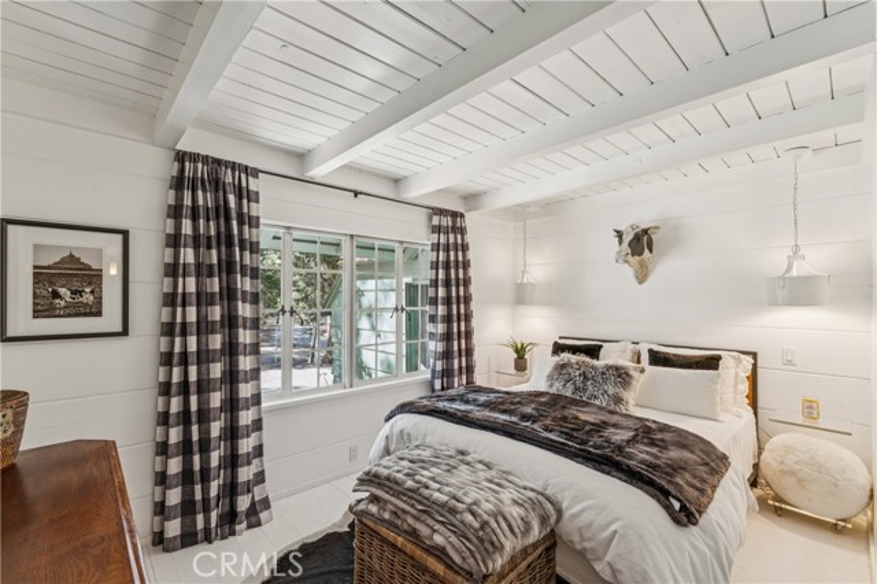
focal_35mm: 16
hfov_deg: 97.1
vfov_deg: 74.0
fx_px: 387
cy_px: 292
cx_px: 438
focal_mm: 15.9
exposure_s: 1/1.67
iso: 100
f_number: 13
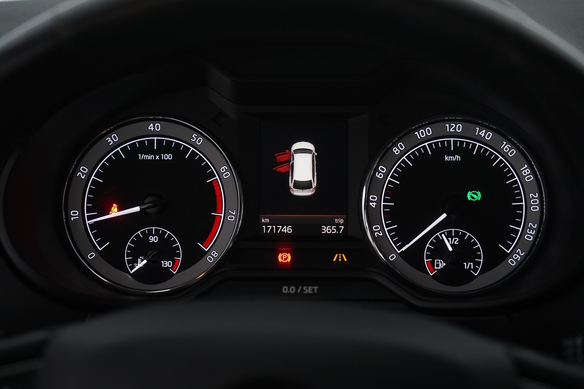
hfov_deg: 28.8
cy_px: 194
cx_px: 292
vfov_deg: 19.5
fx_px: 1135
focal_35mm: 70
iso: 4000
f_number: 5.6
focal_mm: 70
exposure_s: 1/60
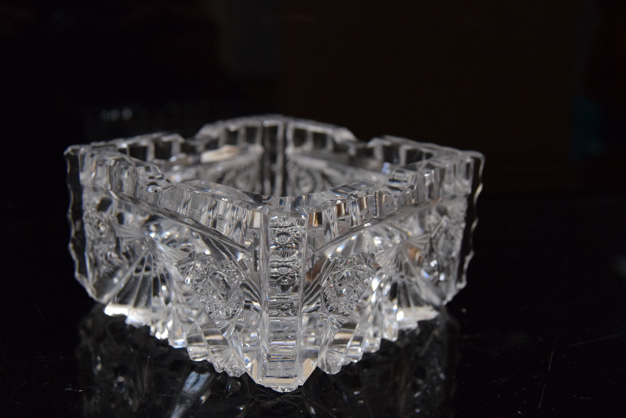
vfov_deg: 32.7
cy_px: 222
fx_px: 713
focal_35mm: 41
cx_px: 298
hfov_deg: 47.4
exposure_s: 1/125
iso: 1600
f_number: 5.6
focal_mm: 24
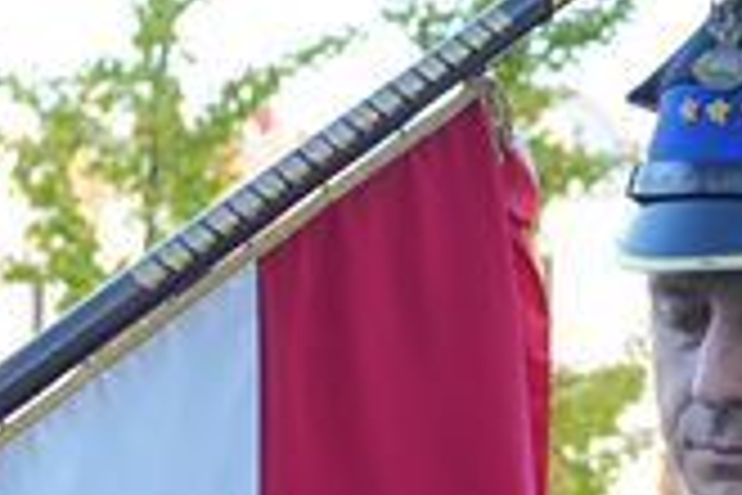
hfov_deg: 8.0
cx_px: -207
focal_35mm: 255
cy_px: 1127
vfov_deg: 5.2
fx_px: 5255
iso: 640
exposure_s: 1/320
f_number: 4.5
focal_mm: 41
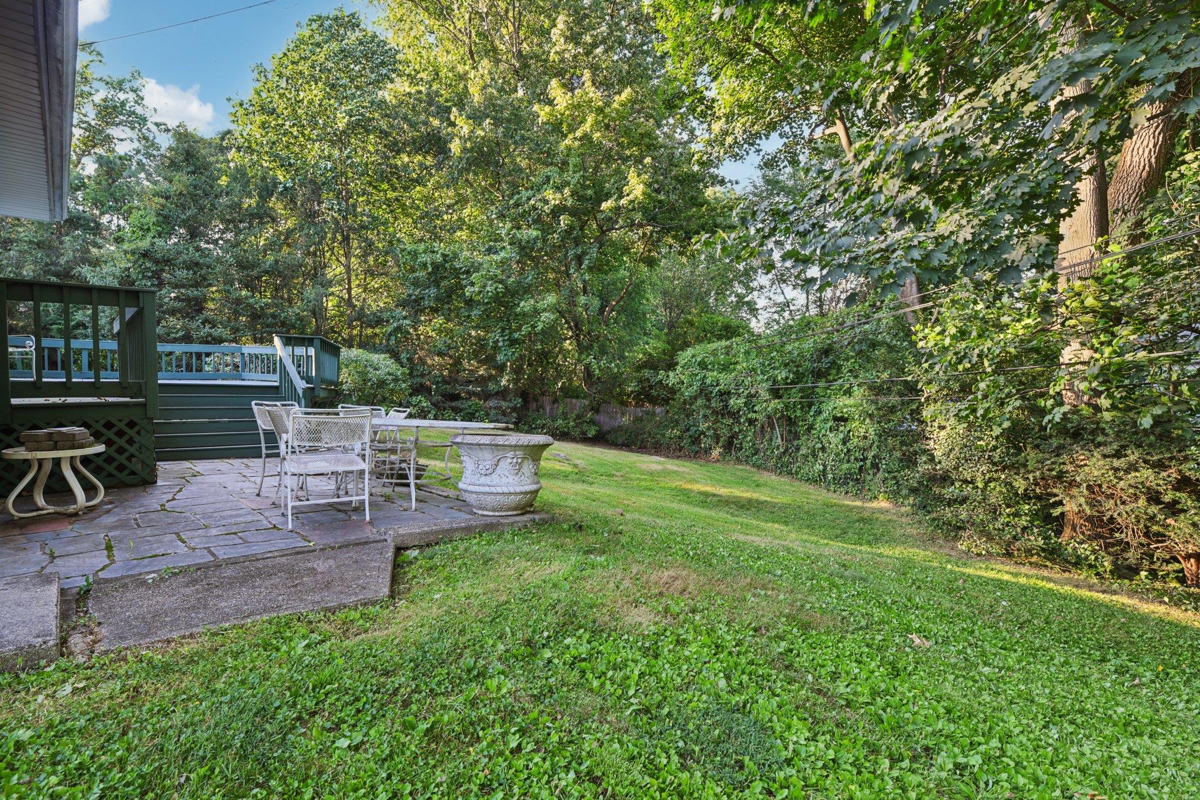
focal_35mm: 17
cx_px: 600
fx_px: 567
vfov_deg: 70.4
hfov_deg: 93.3
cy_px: 400
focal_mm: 17
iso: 200
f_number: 8
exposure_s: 1/13
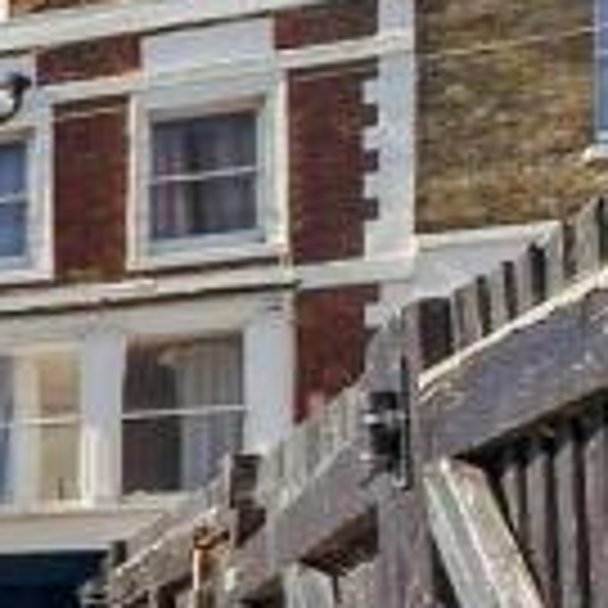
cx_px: -1536
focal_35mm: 97
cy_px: 754
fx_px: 1928
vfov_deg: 17.0
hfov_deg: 9.5
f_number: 8
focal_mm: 10
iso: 160
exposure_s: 1/500
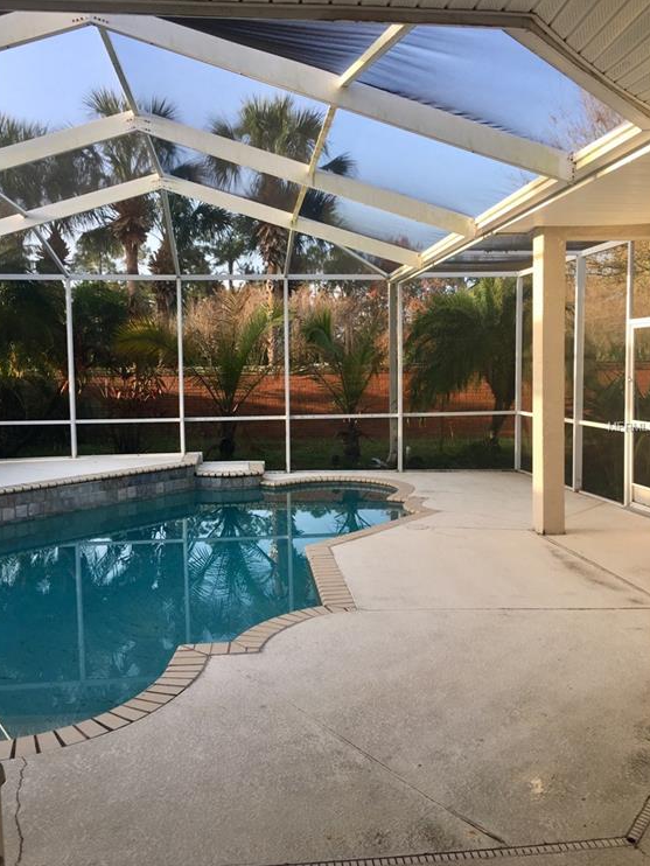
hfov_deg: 46.8
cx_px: 324
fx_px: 751
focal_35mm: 30
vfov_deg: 59.9
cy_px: 427
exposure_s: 1/155
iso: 25
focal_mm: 4.15
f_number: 2.2
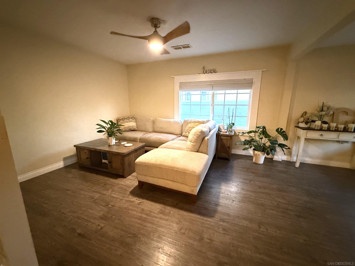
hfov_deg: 102.1
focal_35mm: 14
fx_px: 144
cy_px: 133
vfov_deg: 85.7
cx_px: 178
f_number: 2.2
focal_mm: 2.22
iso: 800
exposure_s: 1/60
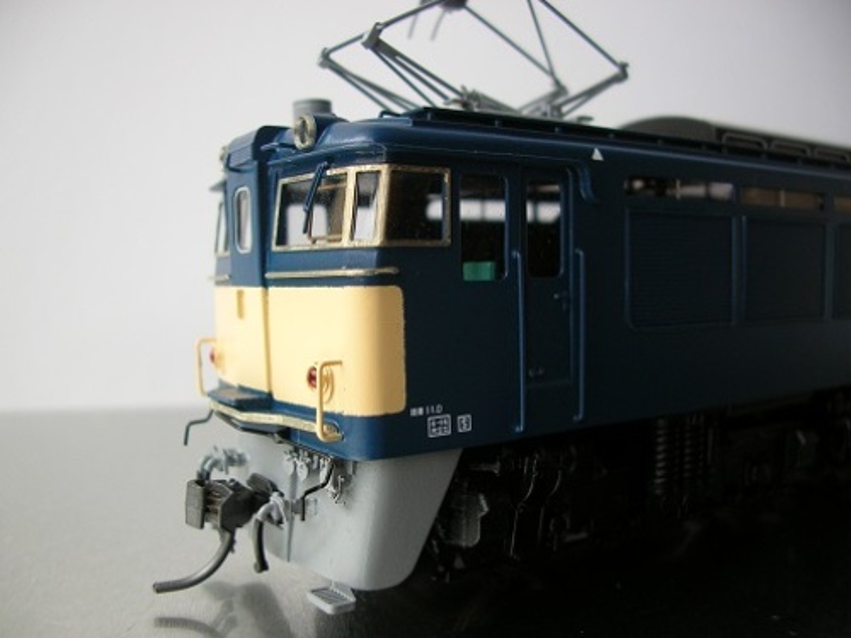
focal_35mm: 35
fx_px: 860
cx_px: 426
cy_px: 319
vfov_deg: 40.7
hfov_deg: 52.6
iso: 50
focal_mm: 5.8
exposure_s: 1/92
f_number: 2.8
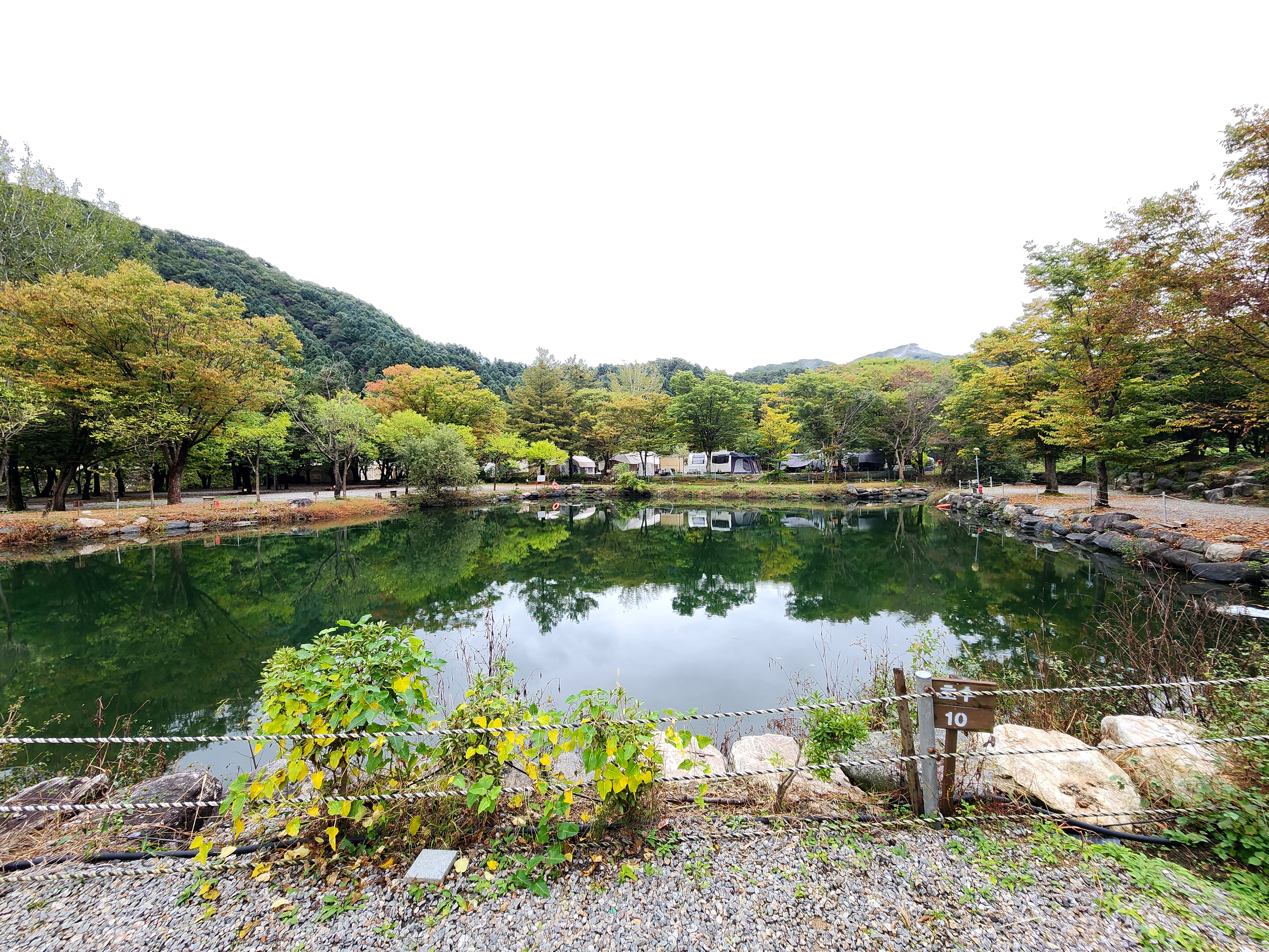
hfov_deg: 106.2
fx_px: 477
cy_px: 476
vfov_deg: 89.9
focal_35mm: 13
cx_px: 634
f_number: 2.2
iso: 50
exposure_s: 1/60
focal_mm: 2.2
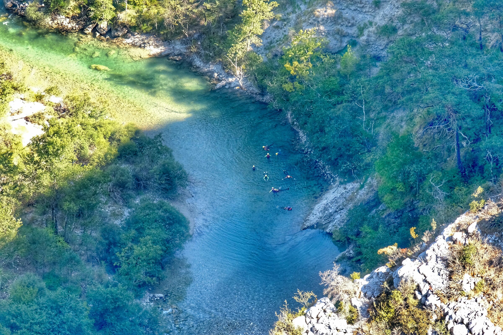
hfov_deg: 10.1
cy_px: 168
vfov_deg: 6.8
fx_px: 2836
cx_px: 252
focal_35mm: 203
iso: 2000
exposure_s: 1/200
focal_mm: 135
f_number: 11
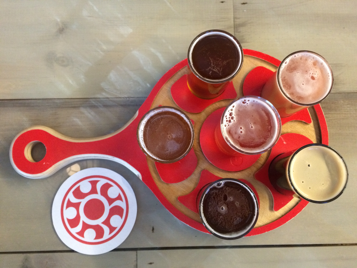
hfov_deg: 61.7
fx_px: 299
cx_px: 178
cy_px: 134
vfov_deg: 48.2
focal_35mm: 29
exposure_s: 1/24
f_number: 2.2
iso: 320
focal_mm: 4.15
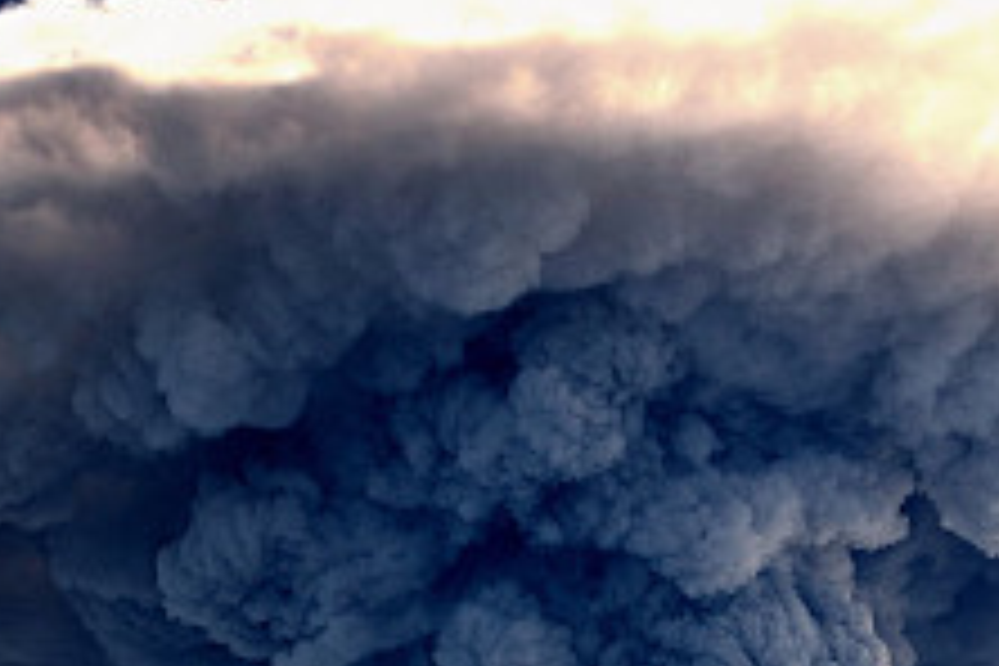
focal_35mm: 142
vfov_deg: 9.5
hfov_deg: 14.4
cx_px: 616
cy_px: 862
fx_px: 3940
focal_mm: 32
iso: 100
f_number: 5
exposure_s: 1/800
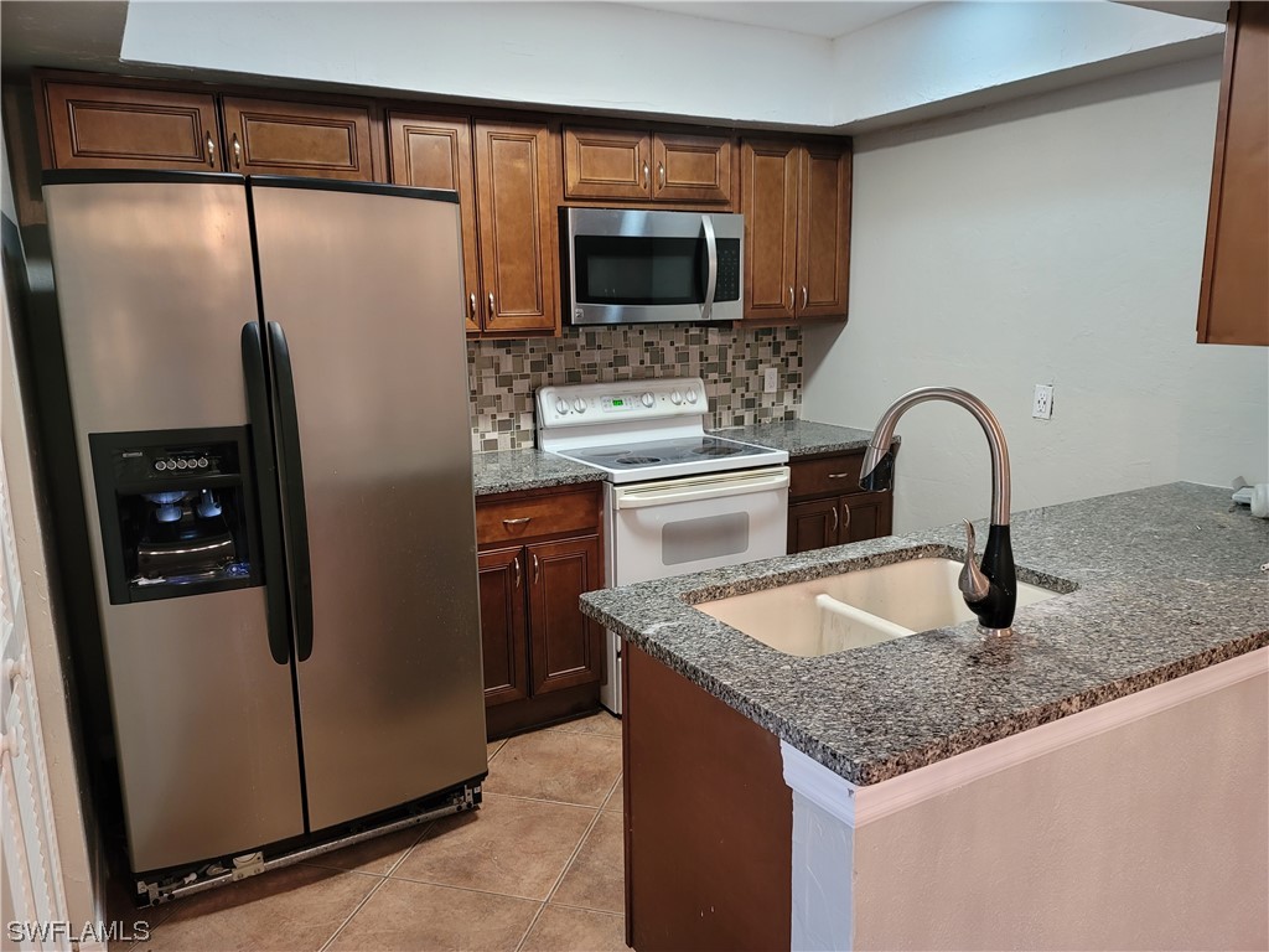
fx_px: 916
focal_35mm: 25
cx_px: 634
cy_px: 476
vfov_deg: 54.9
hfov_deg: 69.4
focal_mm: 7
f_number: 1.8
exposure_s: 1/40
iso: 320
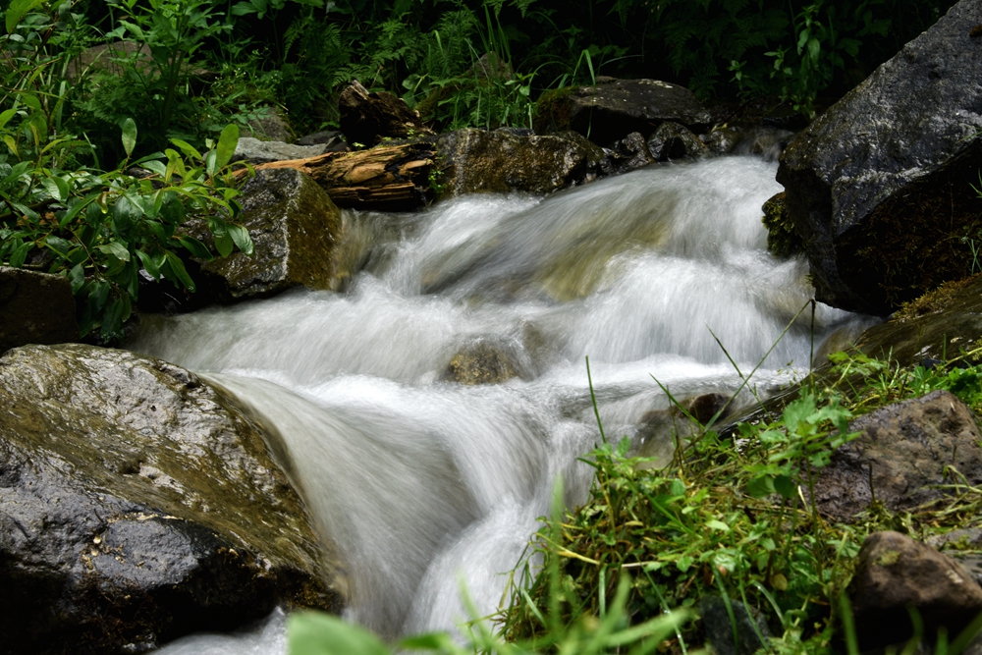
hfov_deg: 22.6
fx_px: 2455
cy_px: 328
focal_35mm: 90
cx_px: 491
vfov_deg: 15.2
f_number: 25
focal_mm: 90
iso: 64
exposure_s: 1/6
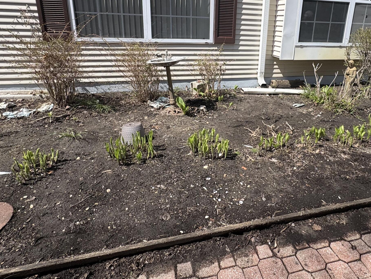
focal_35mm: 23
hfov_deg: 73.1
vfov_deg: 57.4
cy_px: 90
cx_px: 224
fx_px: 247
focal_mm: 2.22
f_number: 2.2
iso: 50
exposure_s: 1/1567
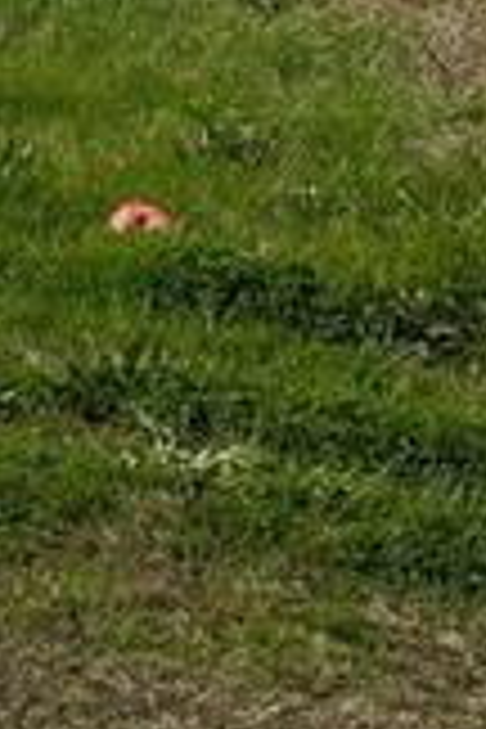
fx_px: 2997
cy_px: -292
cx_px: -135
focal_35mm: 148
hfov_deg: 9.1
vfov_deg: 13.2
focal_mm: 6.86
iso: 64
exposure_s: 1/7937
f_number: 1.78
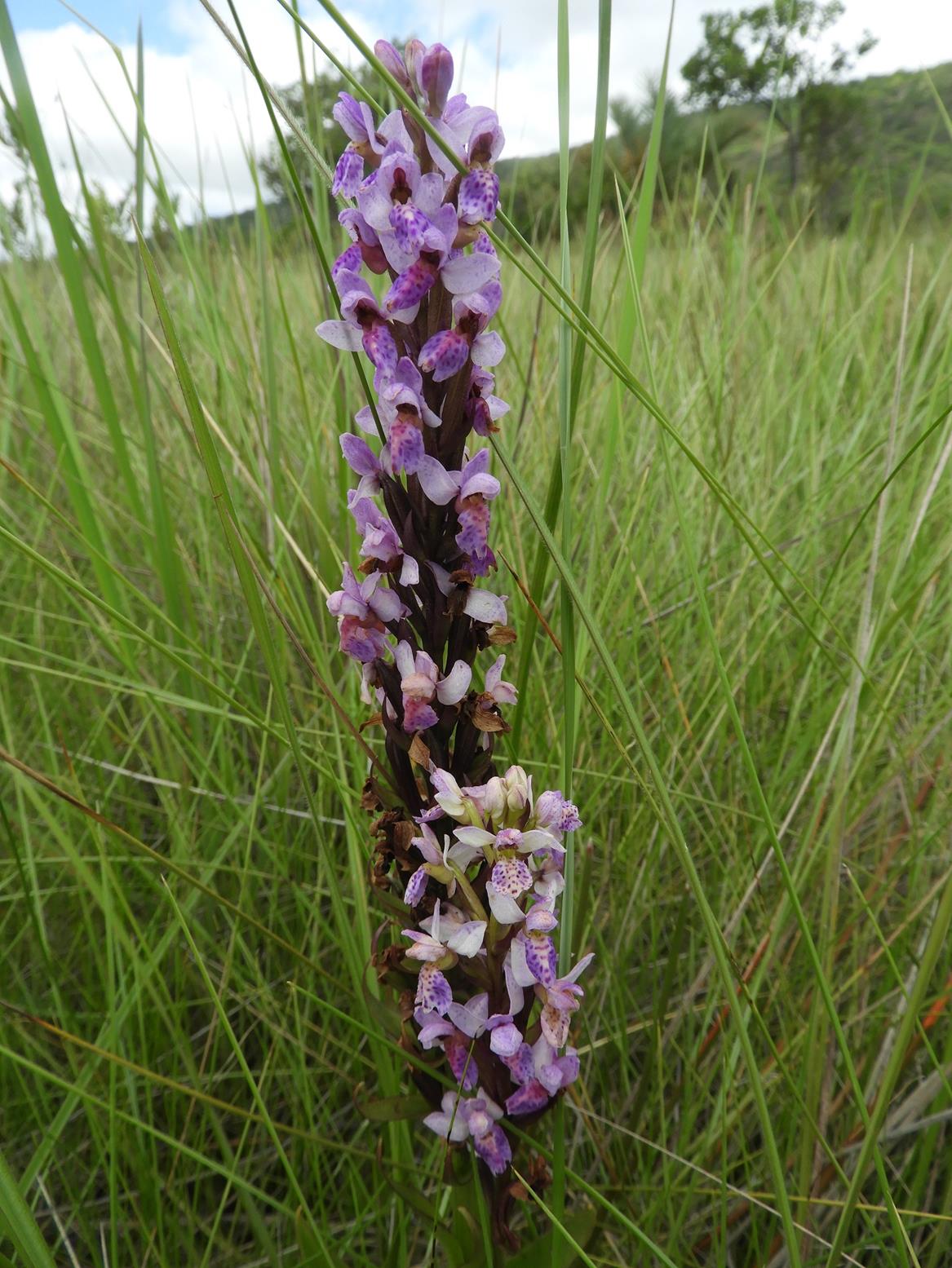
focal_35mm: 24
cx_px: 476
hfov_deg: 56.8
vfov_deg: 71.6
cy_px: 634
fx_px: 880
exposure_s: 1/800
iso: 100
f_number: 3.3
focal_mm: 4.3
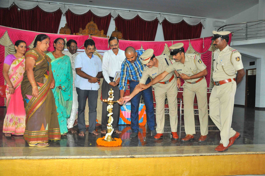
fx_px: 232
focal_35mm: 32
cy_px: 88
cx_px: 132
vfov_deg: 41.6
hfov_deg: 59.6
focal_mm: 21
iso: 1000
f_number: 3.8
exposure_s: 1/80
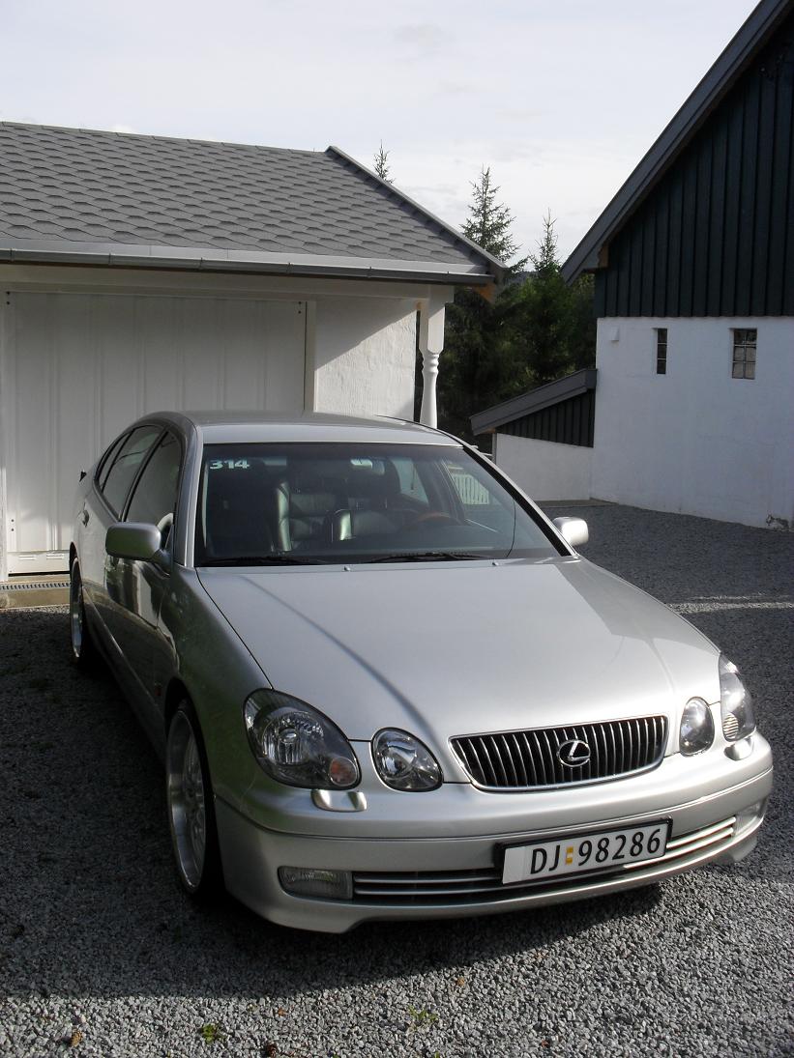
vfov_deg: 52.6
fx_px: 1071
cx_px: 397
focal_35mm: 35
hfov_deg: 40.7
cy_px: 529
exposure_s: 1/180
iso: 100
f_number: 8.4
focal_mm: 6.3
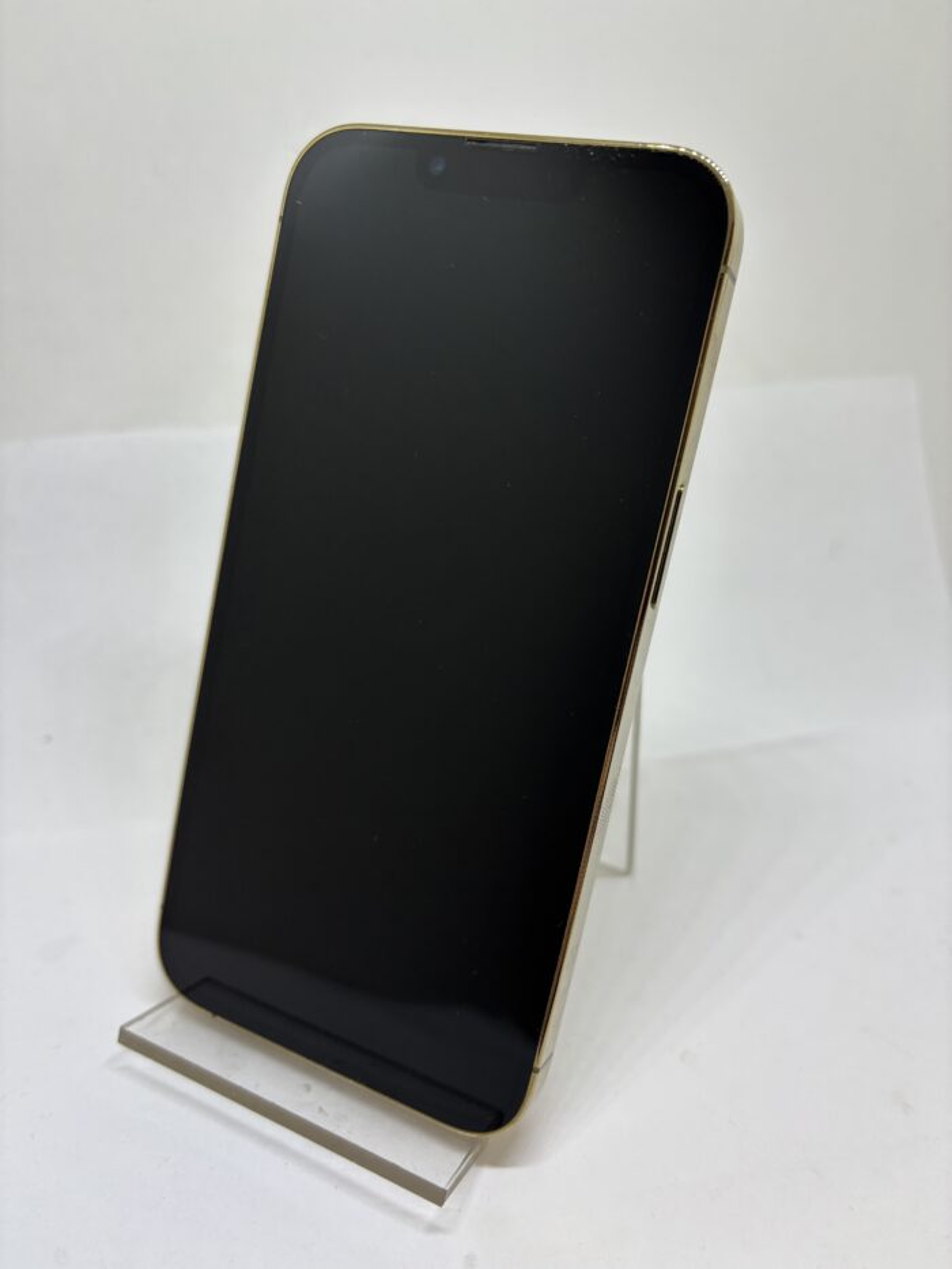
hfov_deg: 53.1
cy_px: 634
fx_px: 953
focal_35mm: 26
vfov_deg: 67.3
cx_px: 476
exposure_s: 1/120
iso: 50
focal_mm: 5.96
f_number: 1.6
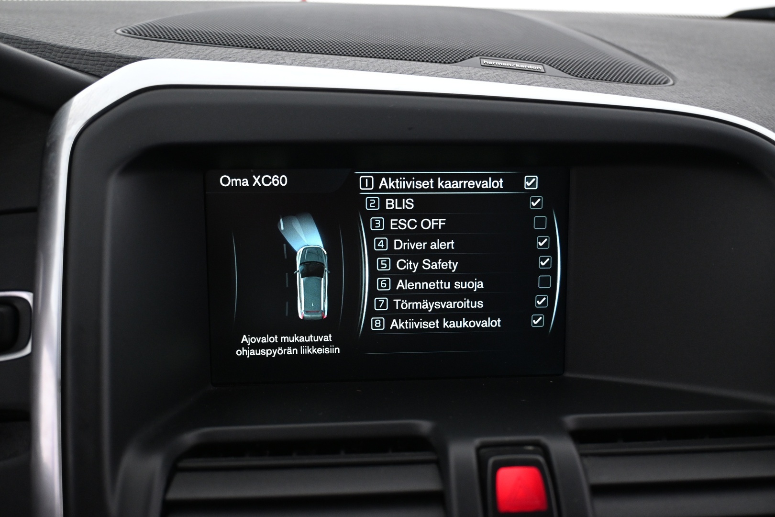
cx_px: 388
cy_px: 258
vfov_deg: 41.7
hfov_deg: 59.5
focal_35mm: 32
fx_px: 678
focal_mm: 21
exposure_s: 1/30
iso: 1400
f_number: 4
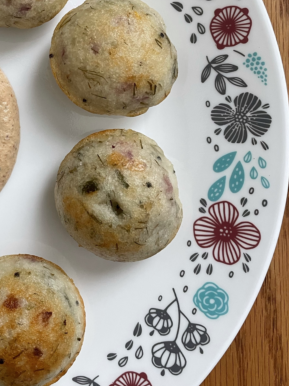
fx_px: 490
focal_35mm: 44
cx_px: 48
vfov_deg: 42.2
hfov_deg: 31.8
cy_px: 120
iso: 200
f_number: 1.6
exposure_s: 1/60
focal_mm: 4.2
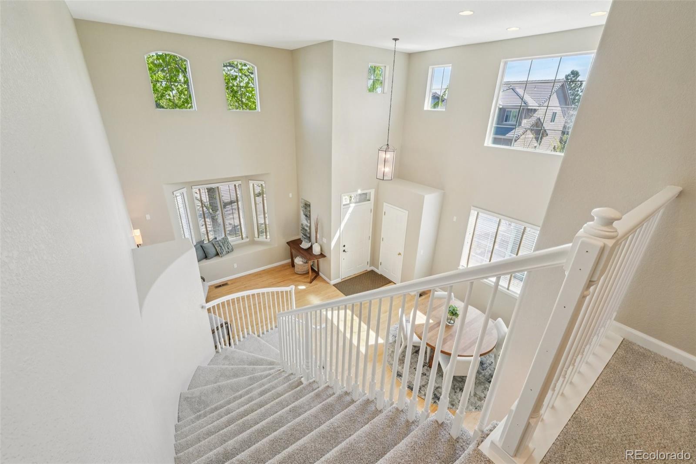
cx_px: 348
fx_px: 290
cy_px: 232
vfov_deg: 77.3
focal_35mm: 15
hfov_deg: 100.4
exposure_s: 1/100
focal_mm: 10
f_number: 8
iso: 800
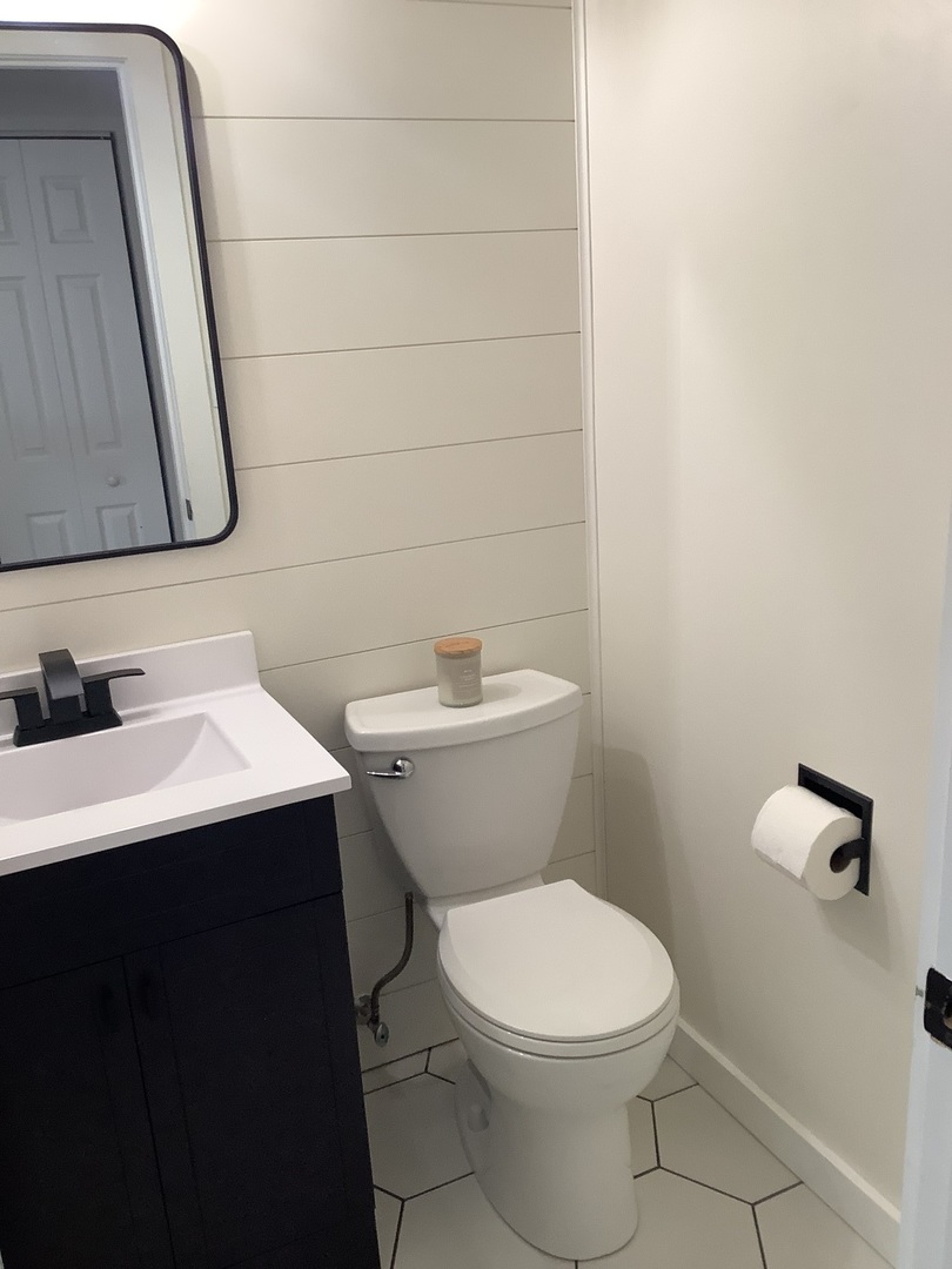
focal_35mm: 31
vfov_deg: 58.4
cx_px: 476
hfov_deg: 45.4
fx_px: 1137
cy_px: 634
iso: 80
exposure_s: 1/60
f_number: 2.4
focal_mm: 3.3
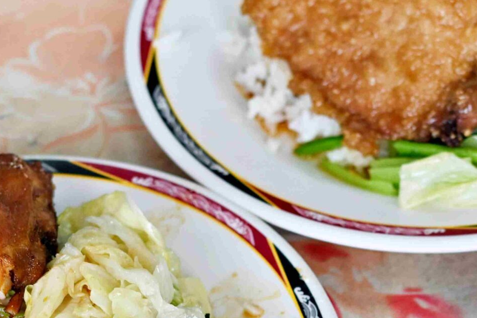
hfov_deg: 10.2
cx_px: 322
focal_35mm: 201
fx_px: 2663
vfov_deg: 6.8
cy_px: 306
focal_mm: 50
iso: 220
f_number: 3.2
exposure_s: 1/200
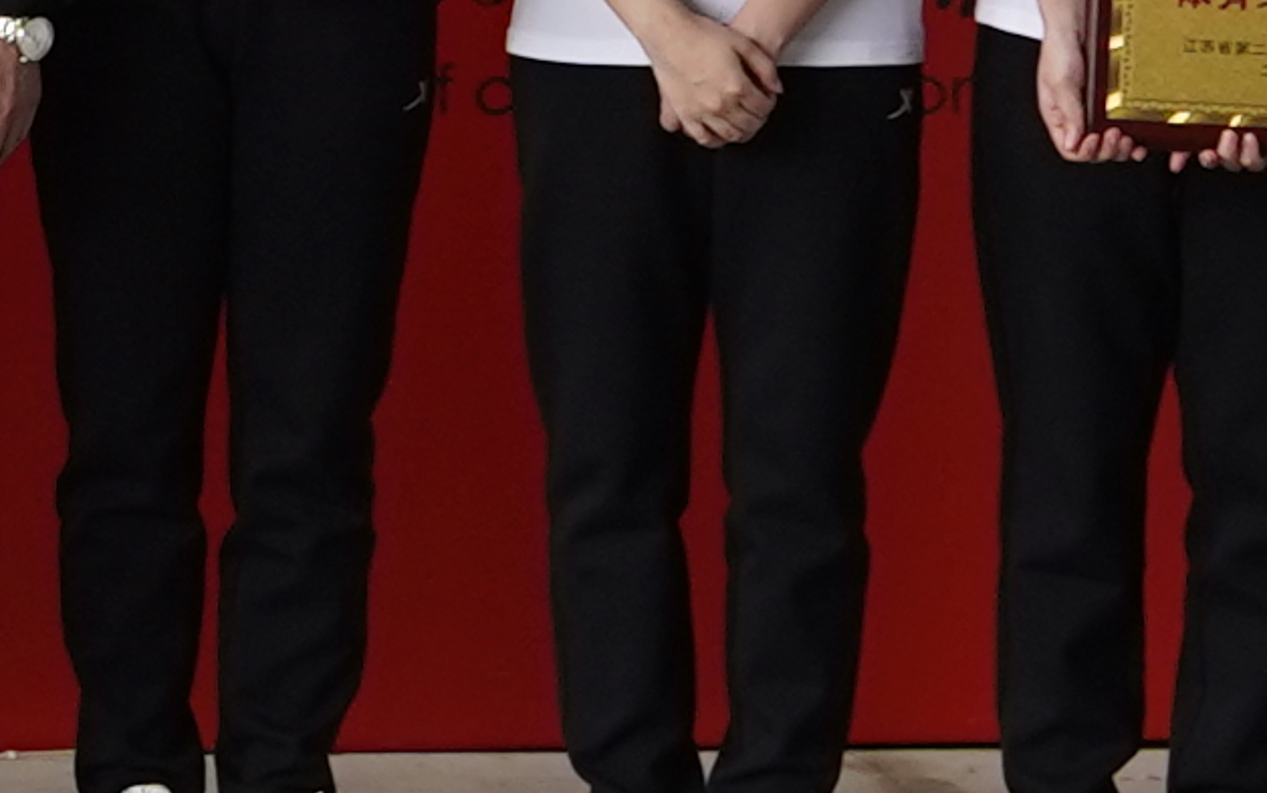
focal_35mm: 249
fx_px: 8601
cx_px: -1850
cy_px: -656
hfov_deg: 7.8
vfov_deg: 5.2
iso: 200
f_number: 4
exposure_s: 1/160
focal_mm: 26.3
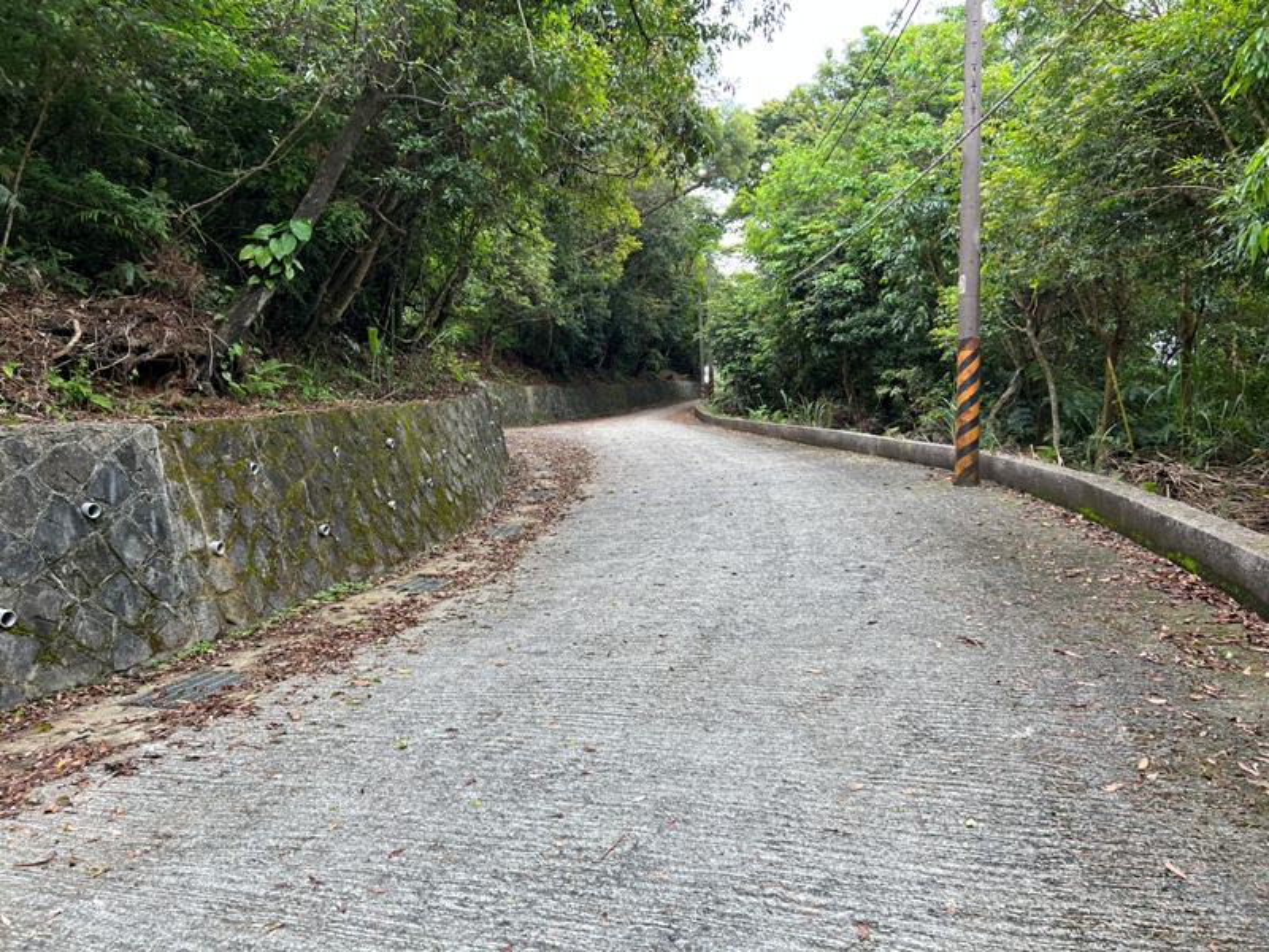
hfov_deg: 67.3
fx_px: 953
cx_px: 634
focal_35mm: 26
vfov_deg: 53.1
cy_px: 476
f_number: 1.5
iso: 40
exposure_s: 1/282
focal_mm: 5.7
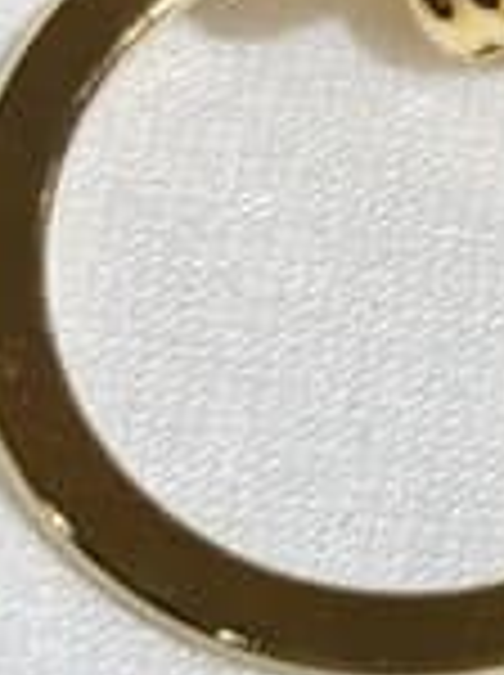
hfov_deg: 4.1
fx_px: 6911
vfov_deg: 5.6
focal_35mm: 355
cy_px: -171
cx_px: 1287
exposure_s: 1/250
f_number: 1.6
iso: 32
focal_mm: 5.96
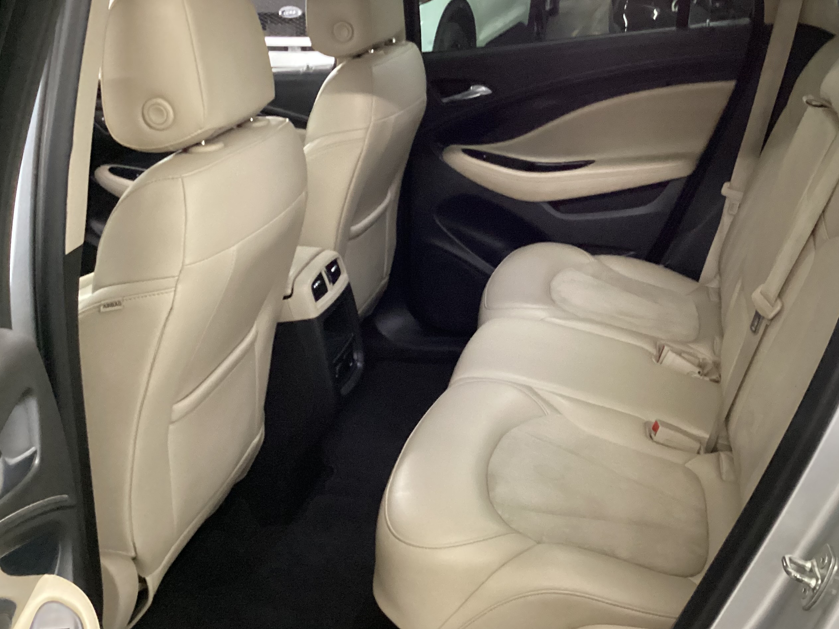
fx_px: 969
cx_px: 494
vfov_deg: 35.9
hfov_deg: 46.6
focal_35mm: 40
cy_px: 268
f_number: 2.4
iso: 500
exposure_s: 1/30
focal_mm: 3.3
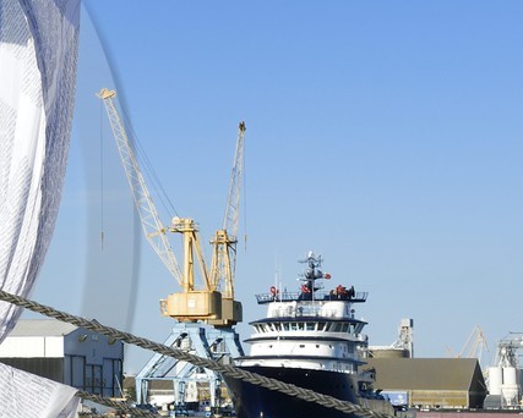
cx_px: -371
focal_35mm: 123
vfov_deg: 12.5
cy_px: 230
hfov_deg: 14.1
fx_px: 1905
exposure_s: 1/250
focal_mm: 35
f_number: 13
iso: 200
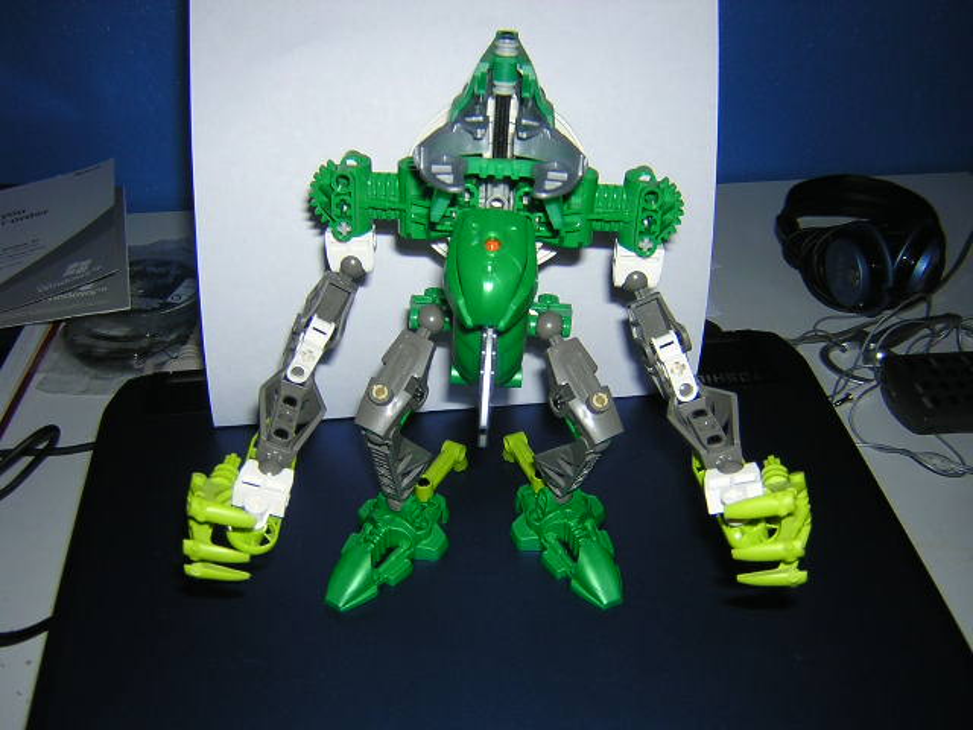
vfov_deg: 39.7
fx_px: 1012
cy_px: 365
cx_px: 486
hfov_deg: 51.4
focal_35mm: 36
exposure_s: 1/60.1
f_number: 2.6
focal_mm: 4.7
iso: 100
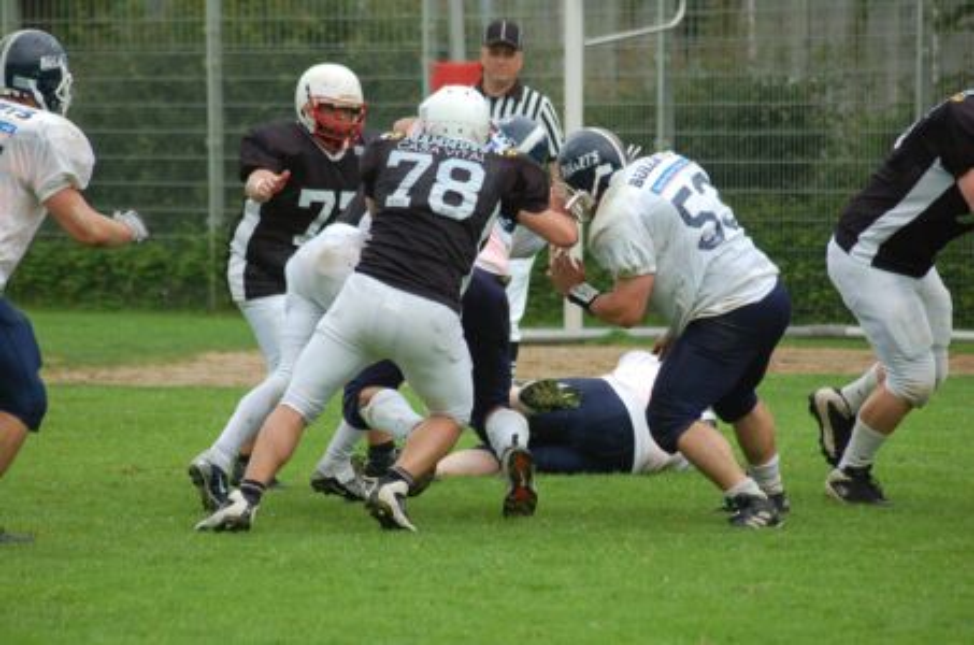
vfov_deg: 6.1
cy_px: 322
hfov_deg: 9.2
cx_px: 487
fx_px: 6075
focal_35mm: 225
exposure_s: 1/800
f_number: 4.5
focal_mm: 150
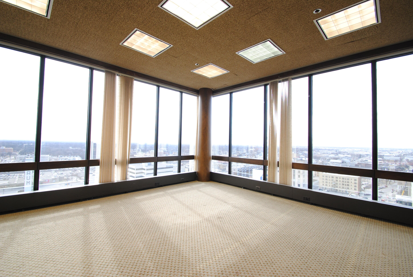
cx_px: 206
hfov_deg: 100.3
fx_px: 172
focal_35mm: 15
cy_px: 138
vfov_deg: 77.6
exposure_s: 1/13
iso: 200
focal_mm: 10
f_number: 5.6
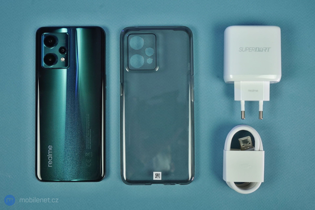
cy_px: 105
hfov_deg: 42.7
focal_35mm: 46
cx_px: 158
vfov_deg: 29.2
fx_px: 402
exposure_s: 1/125
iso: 1000
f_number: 7.1
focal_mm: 46
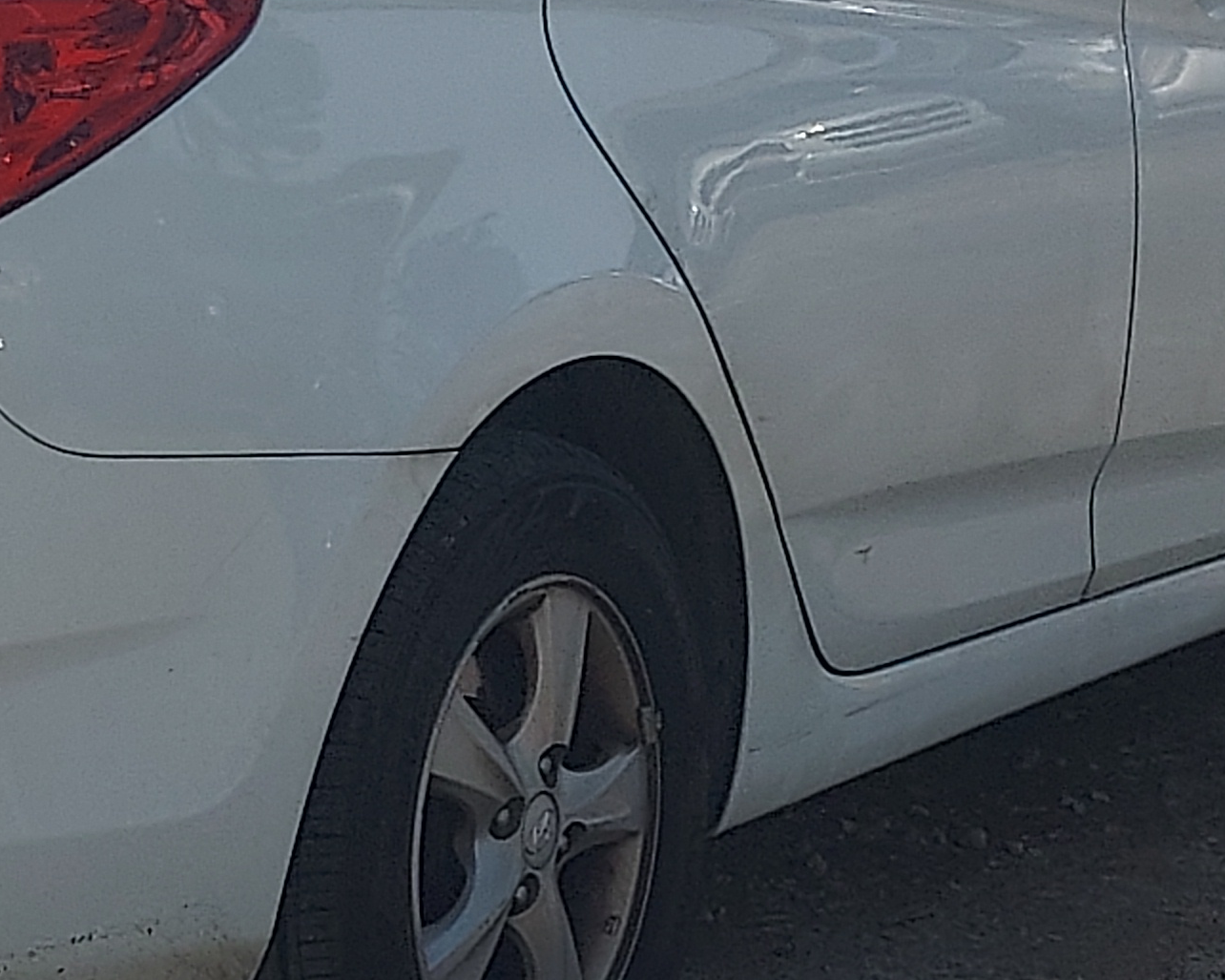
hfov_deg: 24.7
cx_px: -25
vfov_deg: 20.9
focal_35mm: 73
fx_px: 2646
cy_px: 383
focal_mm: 4.6
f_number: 1.8
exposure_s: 1/1689
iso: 40
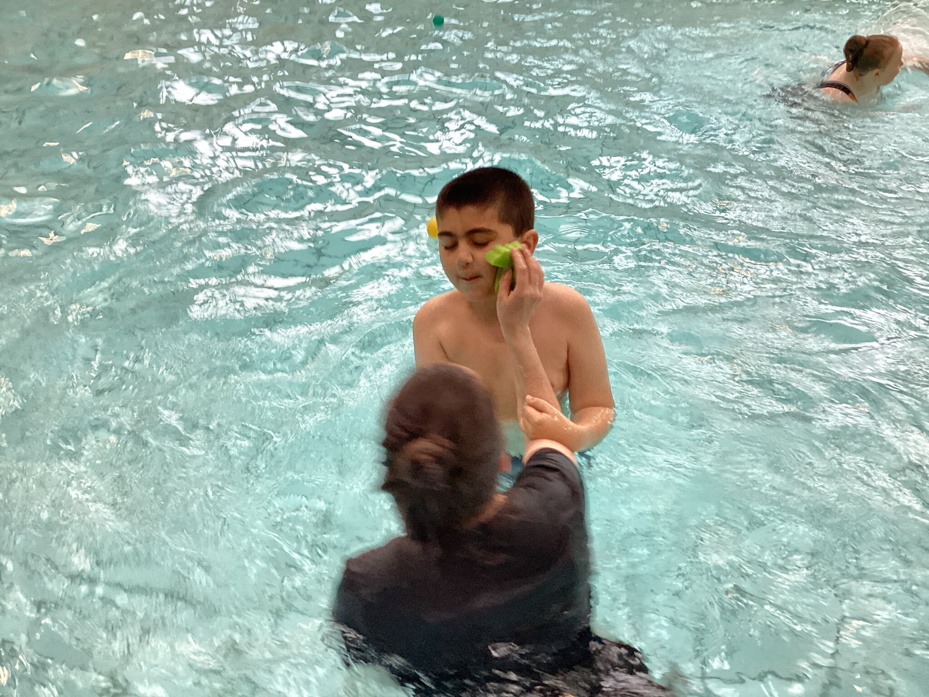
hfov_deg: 58.4
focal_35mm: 31
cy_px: 348
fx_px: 832
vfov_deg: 45.4
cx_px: 464
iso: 100
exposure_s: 1/50
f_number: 2.4
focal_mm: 3.3
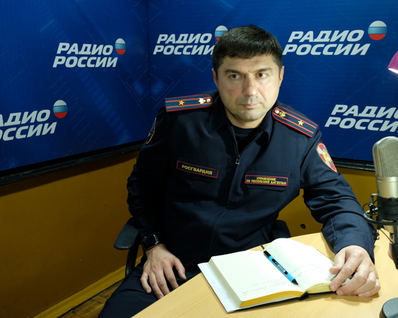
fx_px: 448
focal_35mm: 38
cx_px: 238
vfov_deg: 39.2
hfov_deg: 47.7
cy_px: 158
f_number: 5
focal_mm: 22.3
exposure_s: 1/40
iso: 2000
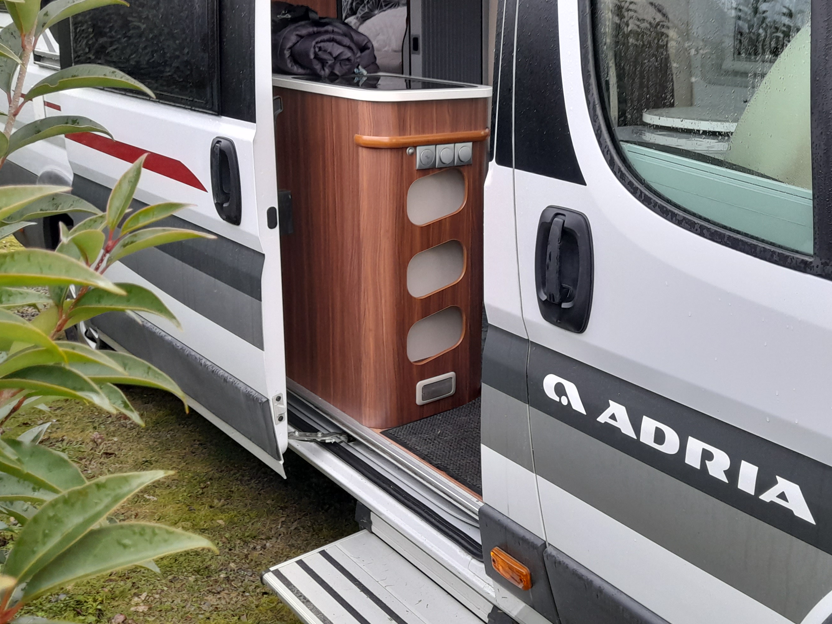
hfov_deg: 48.6
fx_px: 913
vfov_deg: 37.6
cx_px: 508
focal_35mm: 38
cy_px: 250
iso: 160
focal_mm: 4.6
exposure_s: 1/60
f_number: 2
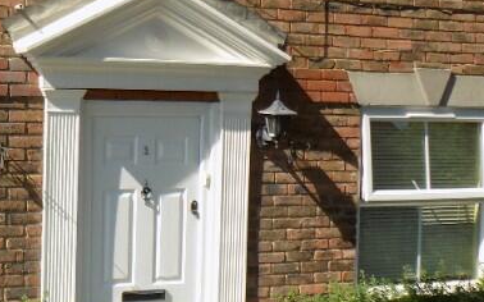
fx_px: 870
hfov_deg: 29.4
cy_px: 129
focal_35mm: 66
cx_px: 22
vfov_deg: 19.7
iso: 80
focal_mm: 4
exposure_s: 1/800
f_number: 3.1
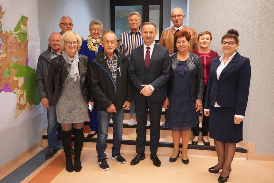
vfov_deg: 38.4
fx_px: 263
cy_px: 92
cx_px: 137
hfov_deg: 55.1
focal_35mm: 34
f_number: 4
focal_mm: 23
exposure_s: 1/125
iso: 6400
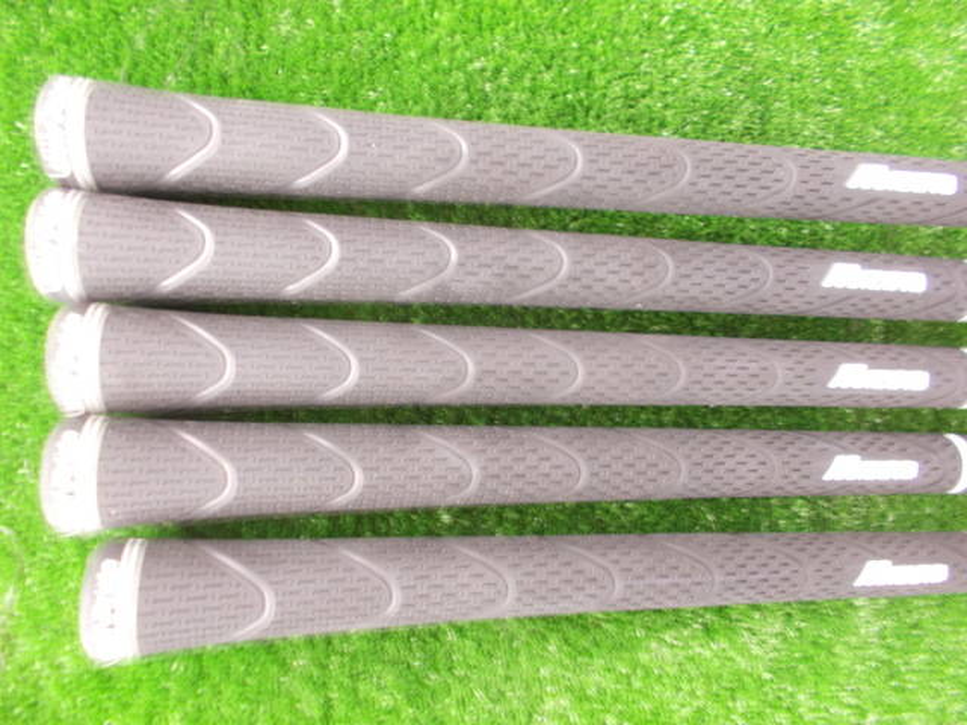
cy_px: 362
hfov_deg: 67.3
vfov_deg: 53.1
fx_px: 726
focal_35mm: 26
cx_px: 484
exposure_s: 1/2
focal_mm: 4.6
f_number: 3.2
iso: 200
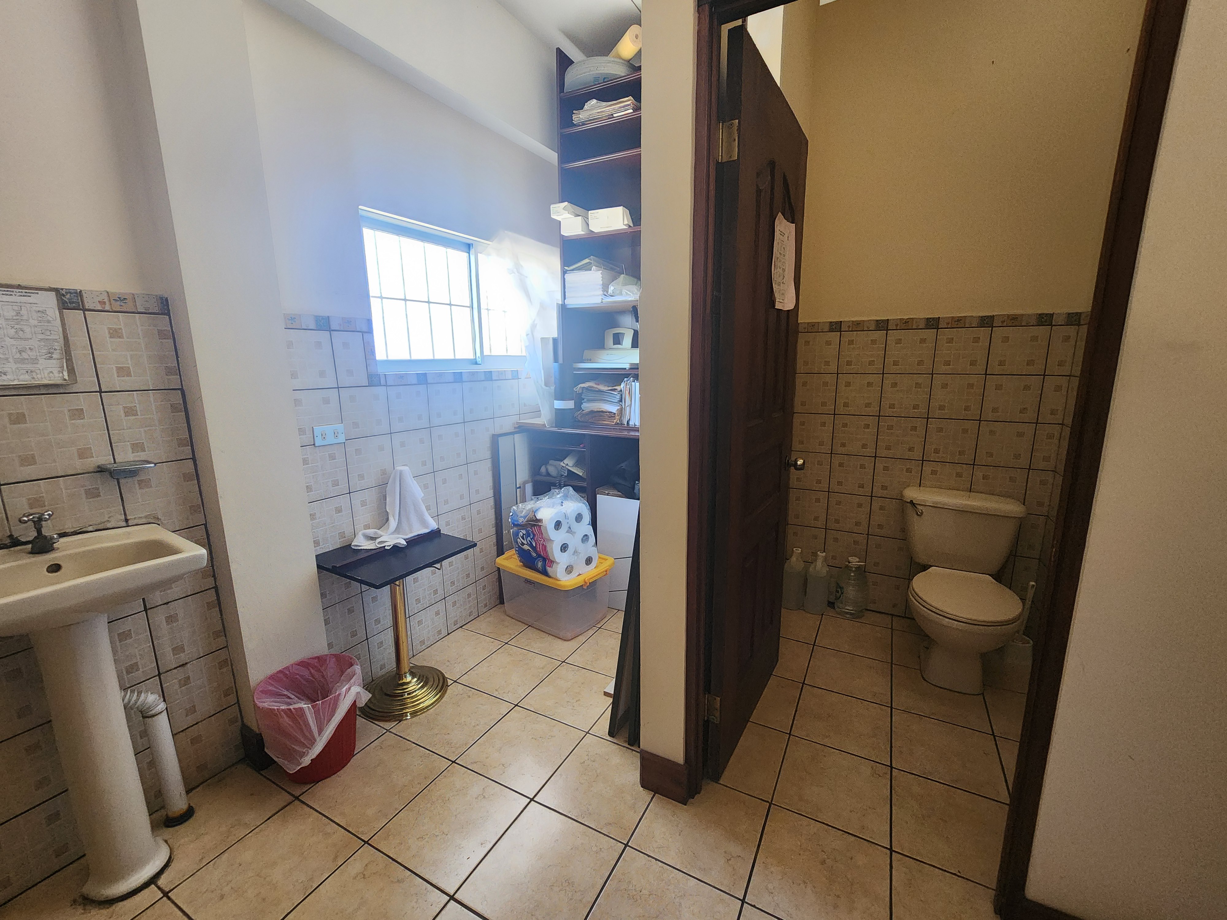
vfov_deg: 89.9
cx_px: 614
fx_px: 461
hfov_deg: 106.2
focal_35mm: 13
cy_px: 460
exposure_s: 1/60
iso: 250
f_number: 2.2
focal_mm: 2.2
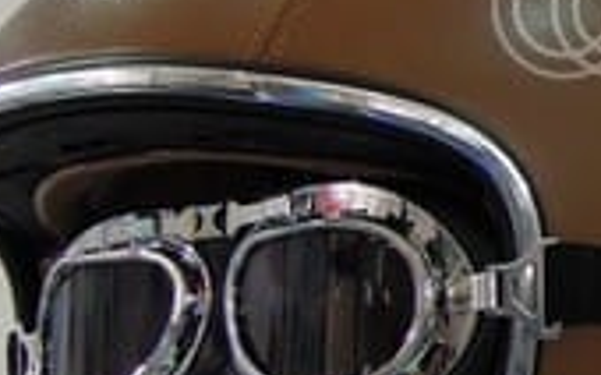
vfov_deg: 14.3
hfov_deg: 19.5
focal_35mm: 90
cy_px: 35
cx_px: 947
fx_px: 1473
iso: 280
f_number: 2.8
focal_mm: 4.3
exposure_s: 1/30
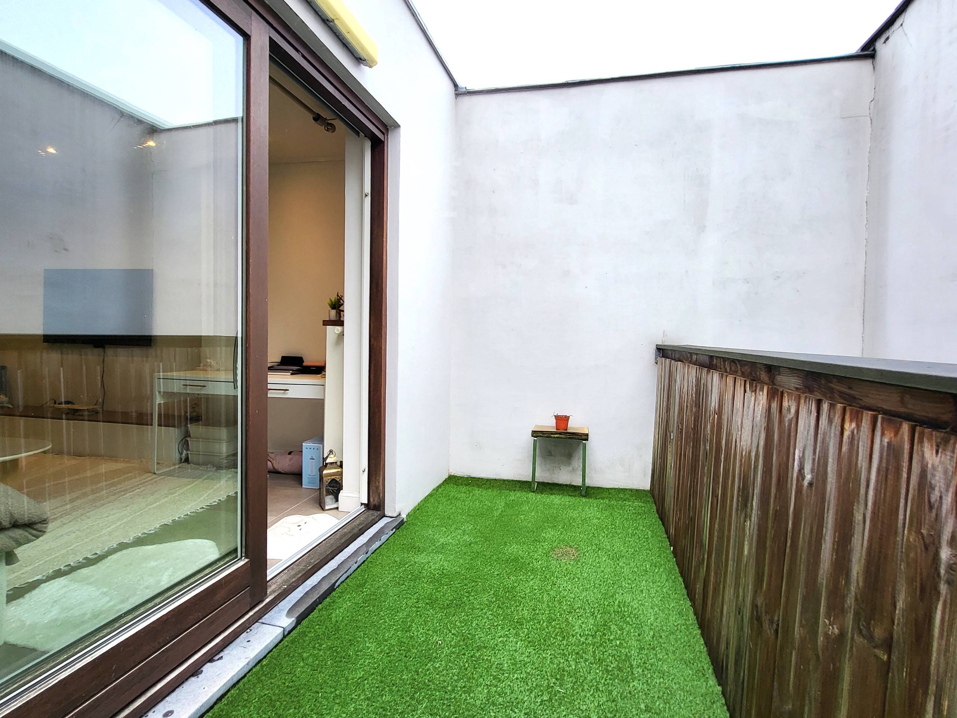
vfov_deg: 89.9
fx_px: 359
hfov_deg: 106.2
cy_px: 359
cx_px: 478
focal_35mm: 13
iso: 32
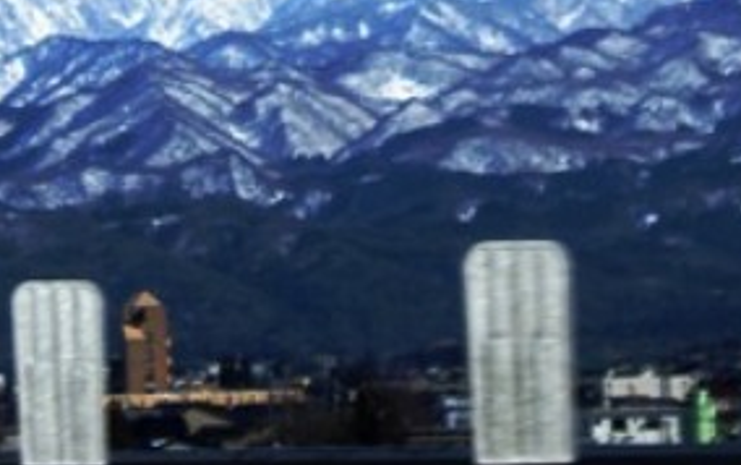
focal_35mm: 337
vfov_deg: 3.9
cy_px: -285
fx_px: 6811
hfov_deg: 6.2
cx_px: 164
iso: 64
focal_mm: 23.7
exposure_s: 1/320
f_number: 5.4
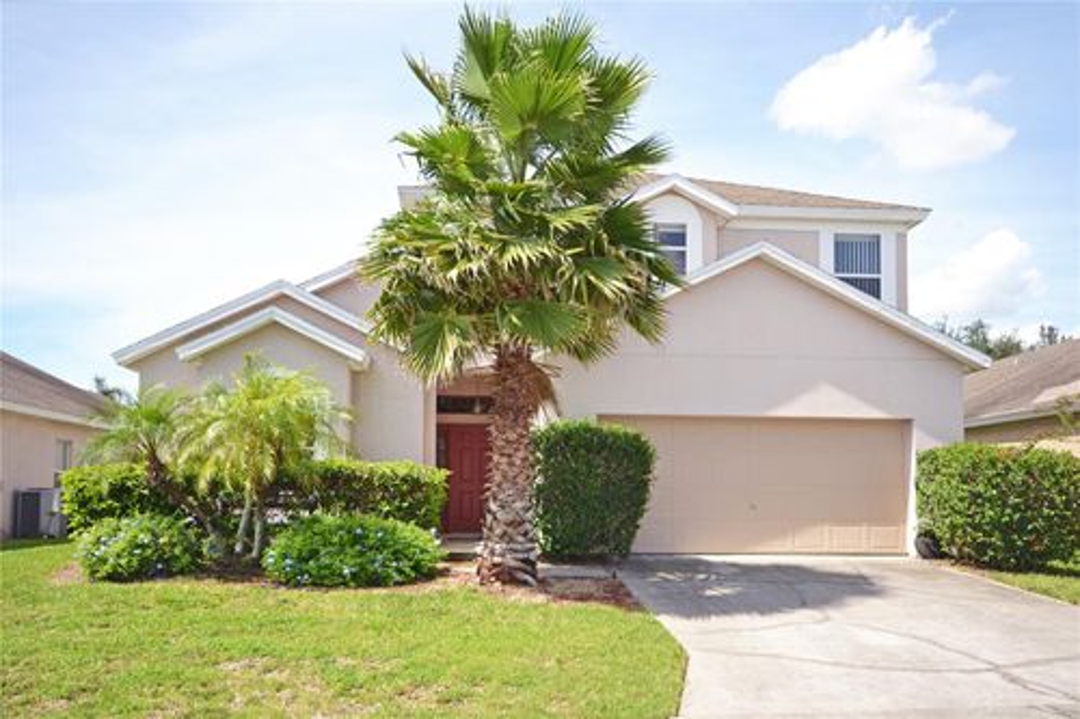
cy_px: 360
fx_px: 900
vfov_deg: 43.6
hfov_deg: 61.9
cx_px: 540
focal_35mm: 30
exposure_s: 1/200
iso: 100
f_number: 5.6
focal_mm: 20
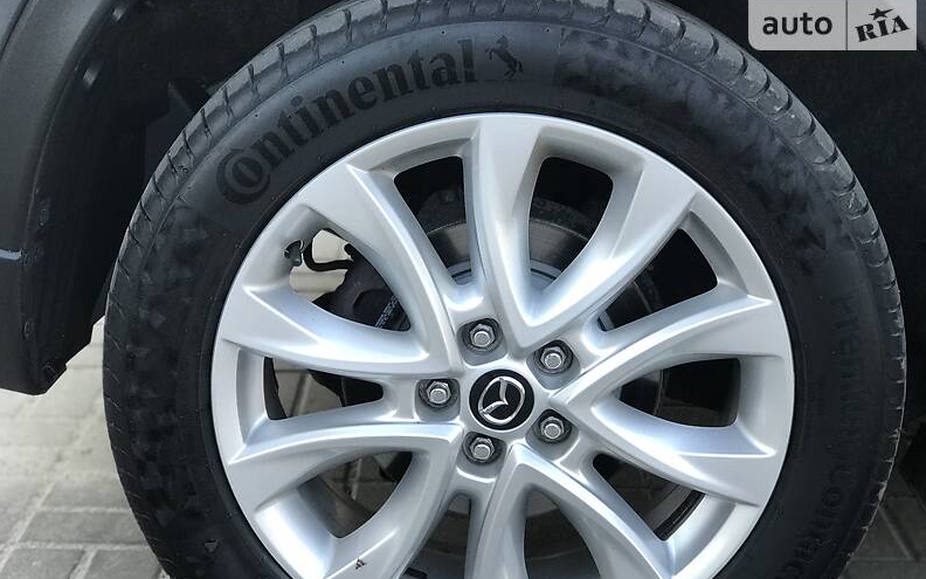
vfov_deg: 21.3
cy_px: 337
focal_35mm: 61
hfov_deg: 33.5
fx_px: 1539
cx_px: 467
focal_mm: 6.6
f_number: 2.8
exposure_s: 1/50
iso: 40
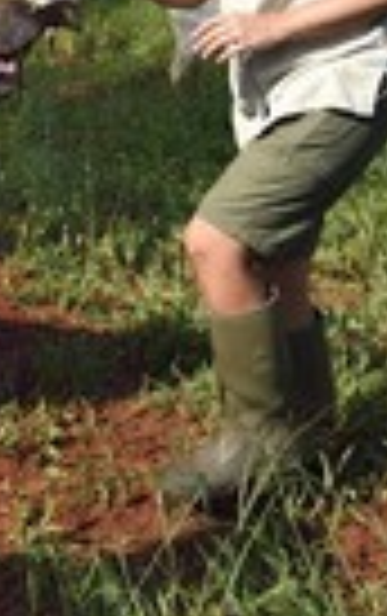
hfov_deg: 17.4
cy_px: 49
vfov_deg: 26.4
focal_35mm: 75
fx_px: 1262
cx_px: 153
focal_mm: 24
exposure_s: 1/500
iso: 400
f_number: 13
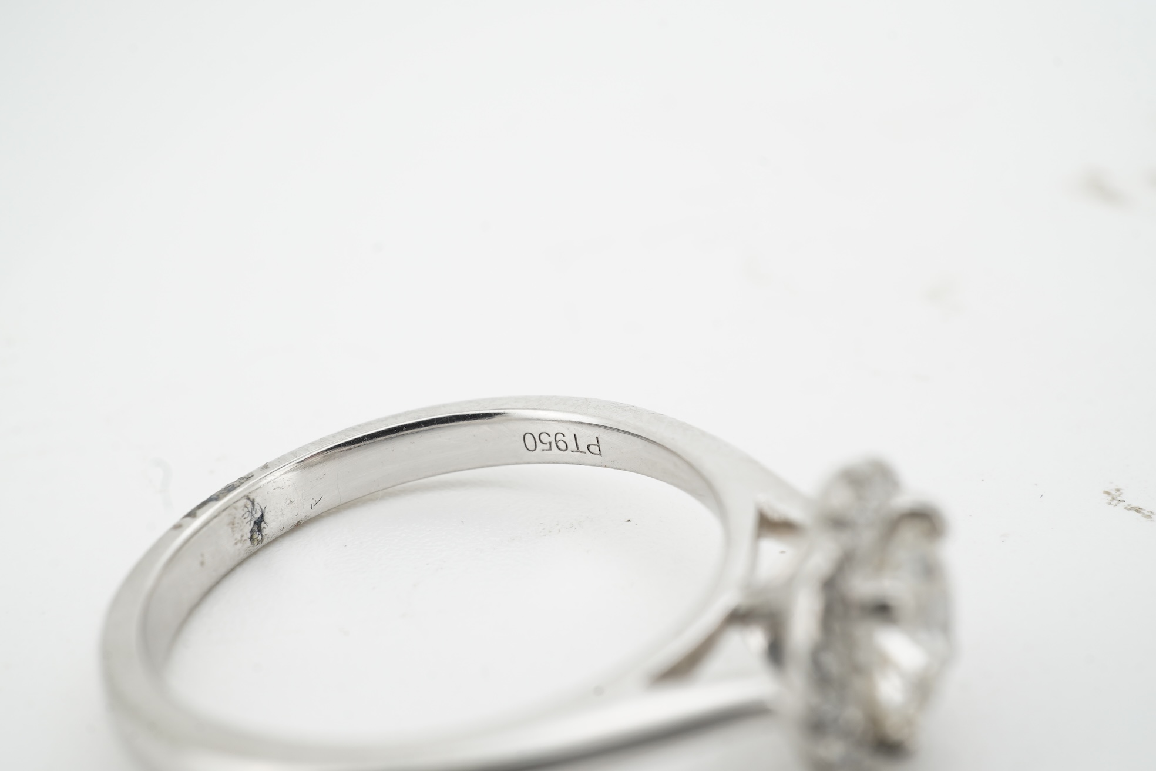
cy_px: 386
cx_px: 578
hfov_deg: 43.6
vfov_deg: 29.9
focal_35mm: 45
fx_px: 1445
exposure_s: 1/100
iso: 200
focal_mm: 30
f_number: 22
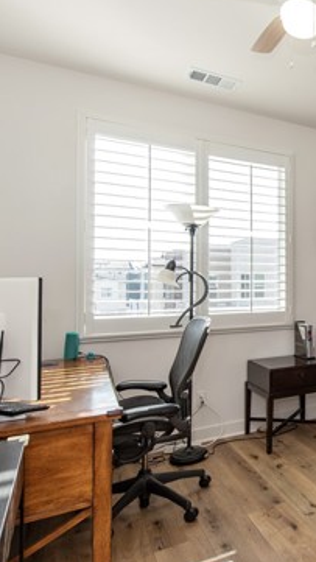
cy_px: 290
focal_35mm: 26
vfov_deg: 71.9
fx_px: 387
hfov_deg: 35.6
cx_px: 372
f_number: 5.6
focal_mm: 14
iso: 160
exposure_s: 1/125
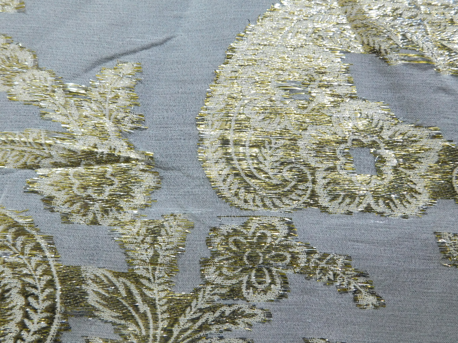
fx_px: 397
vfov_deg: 46.8
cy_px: 172
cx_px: 229
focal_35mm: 30
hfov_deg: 60.0
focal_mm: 5.3
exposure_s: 1/25
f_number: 3.2
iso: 400
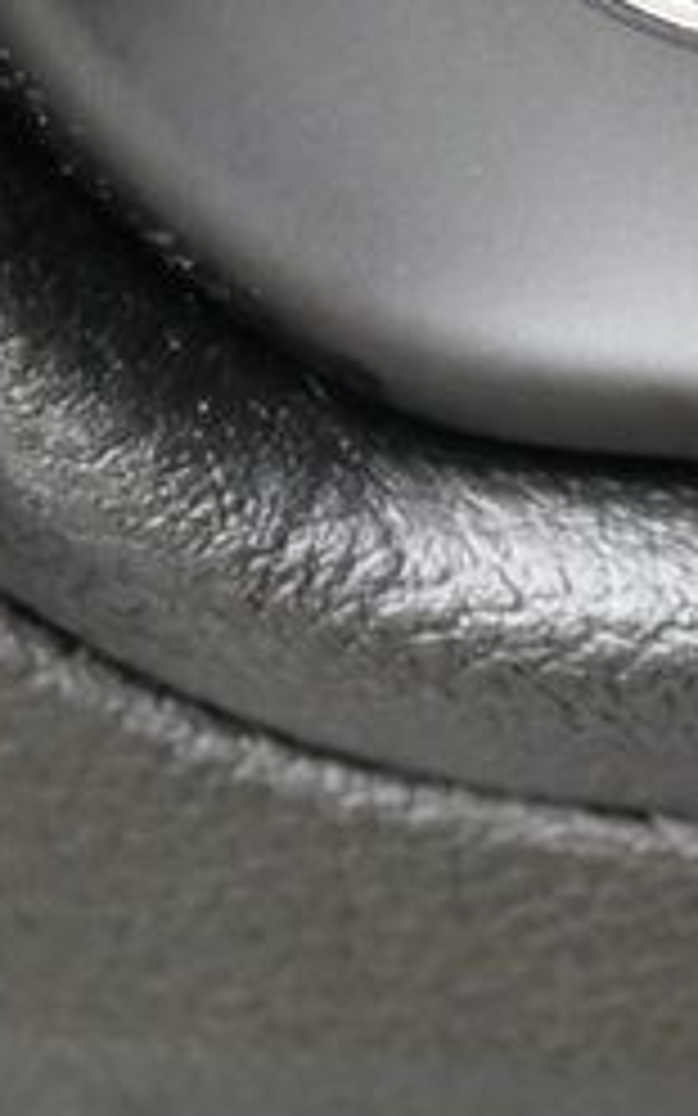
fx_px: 5326
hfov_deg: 7.1
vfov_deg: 11.5
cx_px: 1599
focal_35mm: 175
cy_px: -468
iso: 1250
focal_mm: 20
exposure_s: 1/125
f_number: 4.6
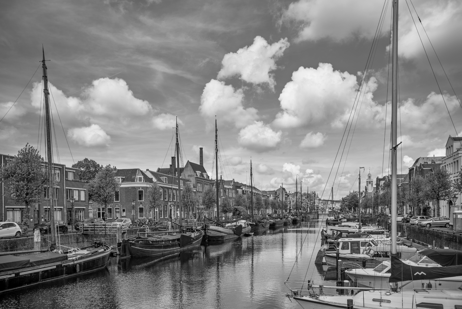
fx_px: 359
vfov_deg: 46.4
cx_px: 231
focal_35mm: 28
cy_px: 154
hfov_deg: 65.5
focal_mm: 28
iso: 100
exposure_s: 1/640
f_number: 4
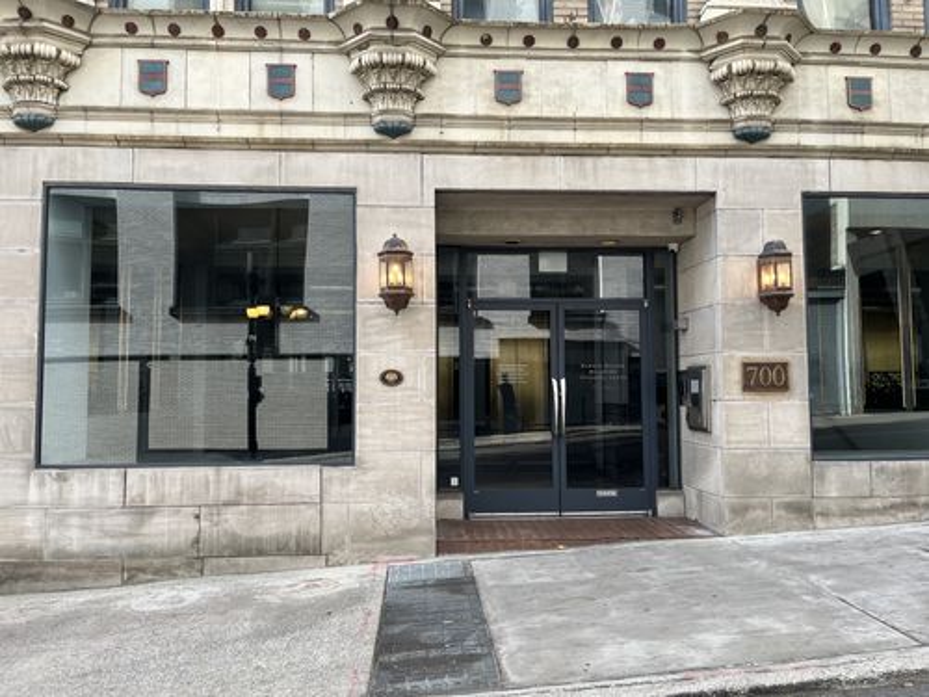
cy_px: 348
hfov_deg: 67.3
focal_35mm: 26
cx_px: 464
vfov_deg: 53.1
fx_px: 698
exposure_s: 1/484
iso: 50
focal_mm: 5.1
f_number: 1.6
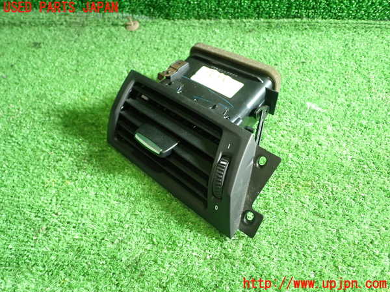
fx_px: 338
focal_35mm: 30
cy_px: 146
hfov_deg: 60.0
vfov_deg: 46.8
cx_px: 195
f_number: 2.3
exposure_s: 1/30
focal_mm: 5.4
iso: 250
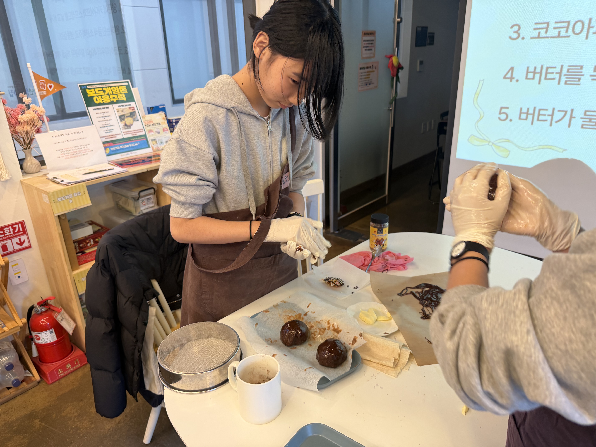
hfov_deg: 71.6
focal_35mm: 24
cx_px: 298
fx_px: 413
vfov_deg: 56.8
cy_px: 224
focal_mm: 6.76
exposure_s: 1/60
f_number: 1.78
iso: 125
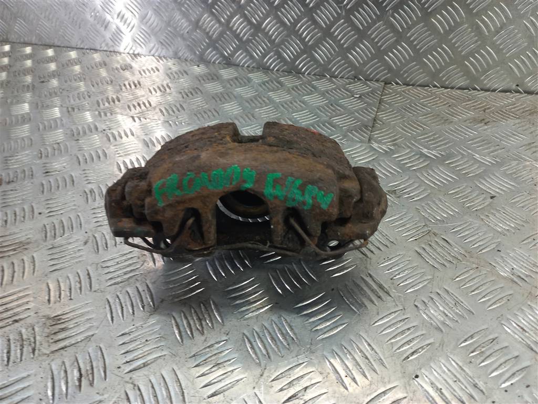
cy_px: 202
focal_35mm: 25
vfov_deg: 54.9
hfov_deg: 69.4
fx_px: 389
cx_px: 269
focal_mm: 4.6
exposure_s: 1/50
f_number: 1.8
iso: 80
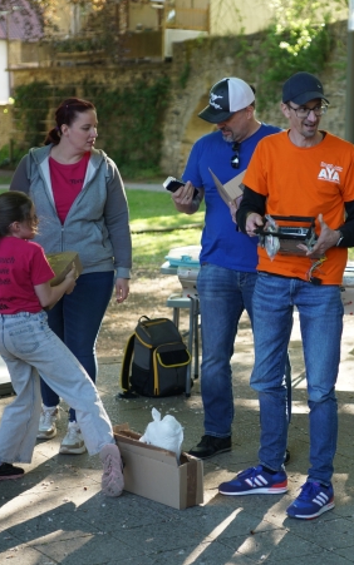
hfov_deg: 14.9
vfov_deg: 23.8
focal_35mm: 87
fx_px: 1343
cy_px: 278
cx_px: 300
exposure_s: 1/400
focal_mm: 55
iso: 400
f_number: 2.8
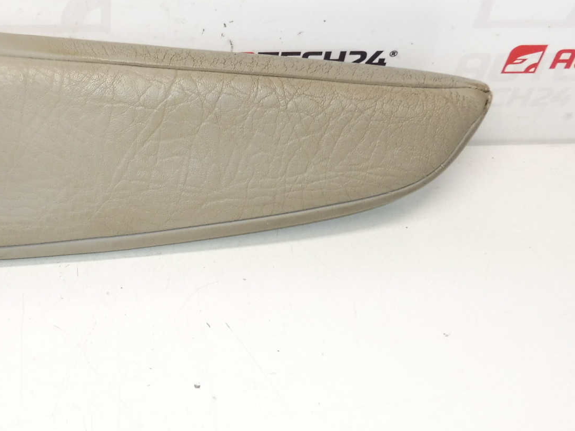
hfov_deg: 39.6
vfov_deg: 32.1
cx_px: 78
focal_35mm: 45
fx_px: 747
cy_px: 184
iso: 200
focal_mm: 4.3
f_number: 3.5
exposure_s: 1/60
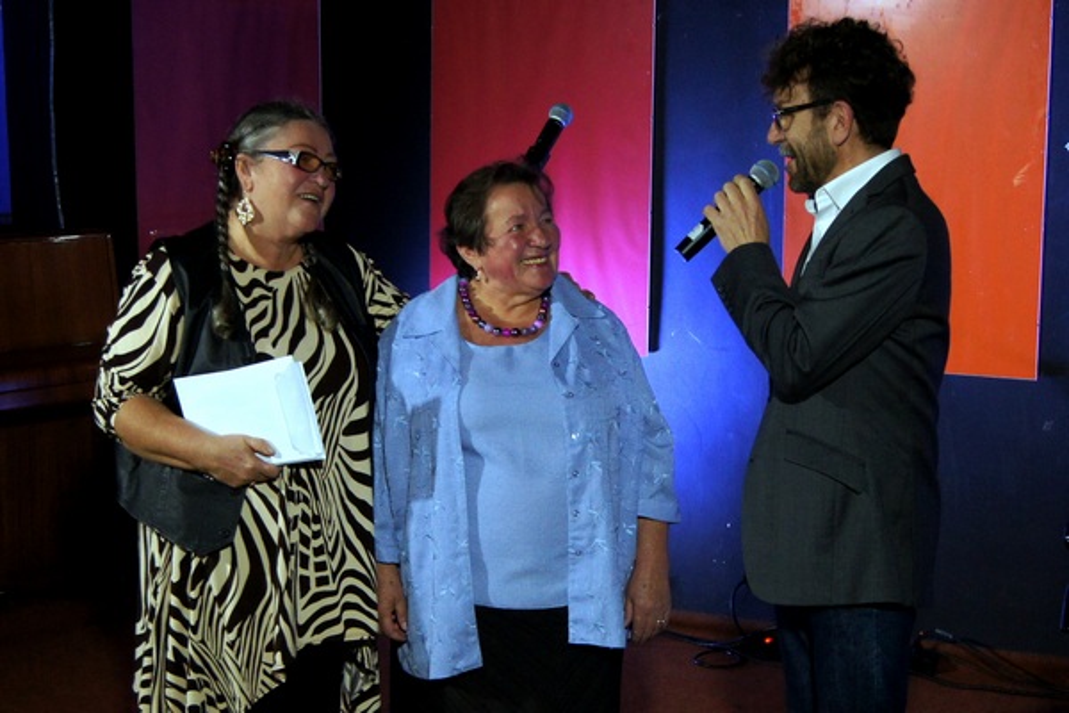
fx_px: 1336
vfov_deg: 29.9
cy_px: 356
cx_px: 534
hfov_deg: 43.6
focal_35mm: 45
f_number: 4.5
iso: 800
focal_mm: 30
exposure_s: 1/40
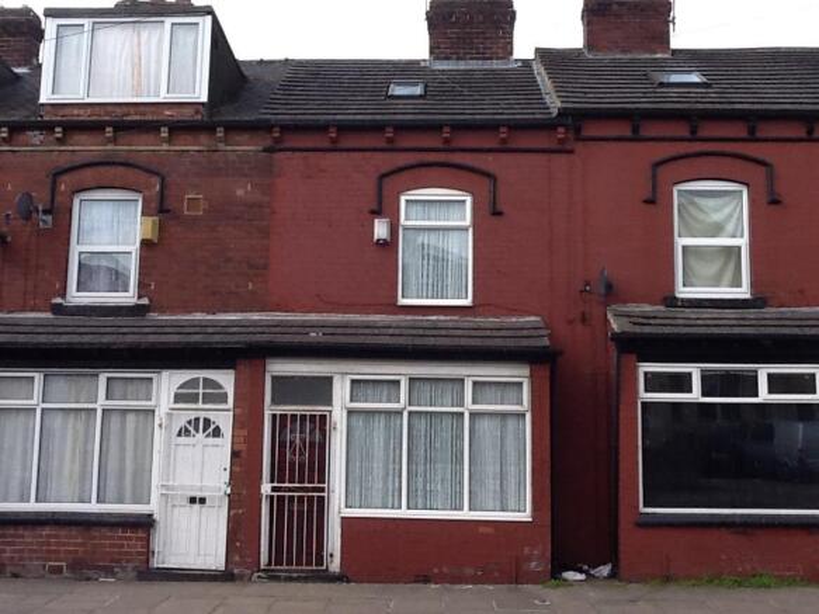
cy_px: 307
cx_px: 410
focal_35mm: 32
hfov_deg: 56.8
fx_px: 757
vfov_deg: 44.1
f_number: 2.4
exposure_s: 1/685
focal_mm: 2.03
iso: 80
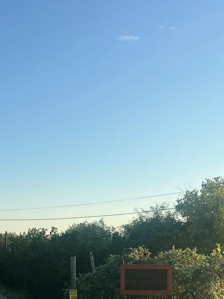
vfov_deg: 35.2
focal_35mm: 52
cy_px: 255
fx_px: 449
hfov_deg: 27.9
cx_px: 77
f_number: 1.5
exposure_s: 1/2513
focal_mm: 5.7
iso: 50
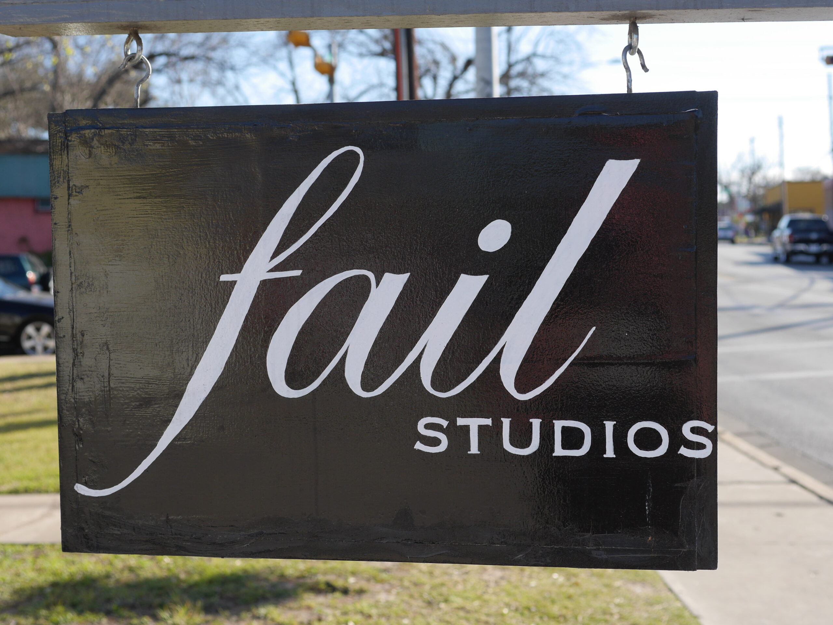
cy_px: 312
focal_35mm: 50
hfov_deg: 38.2
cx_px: 416
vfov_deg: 29.1
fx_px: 1203
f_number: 3.5
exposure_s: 1/800
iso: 200
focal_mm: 25
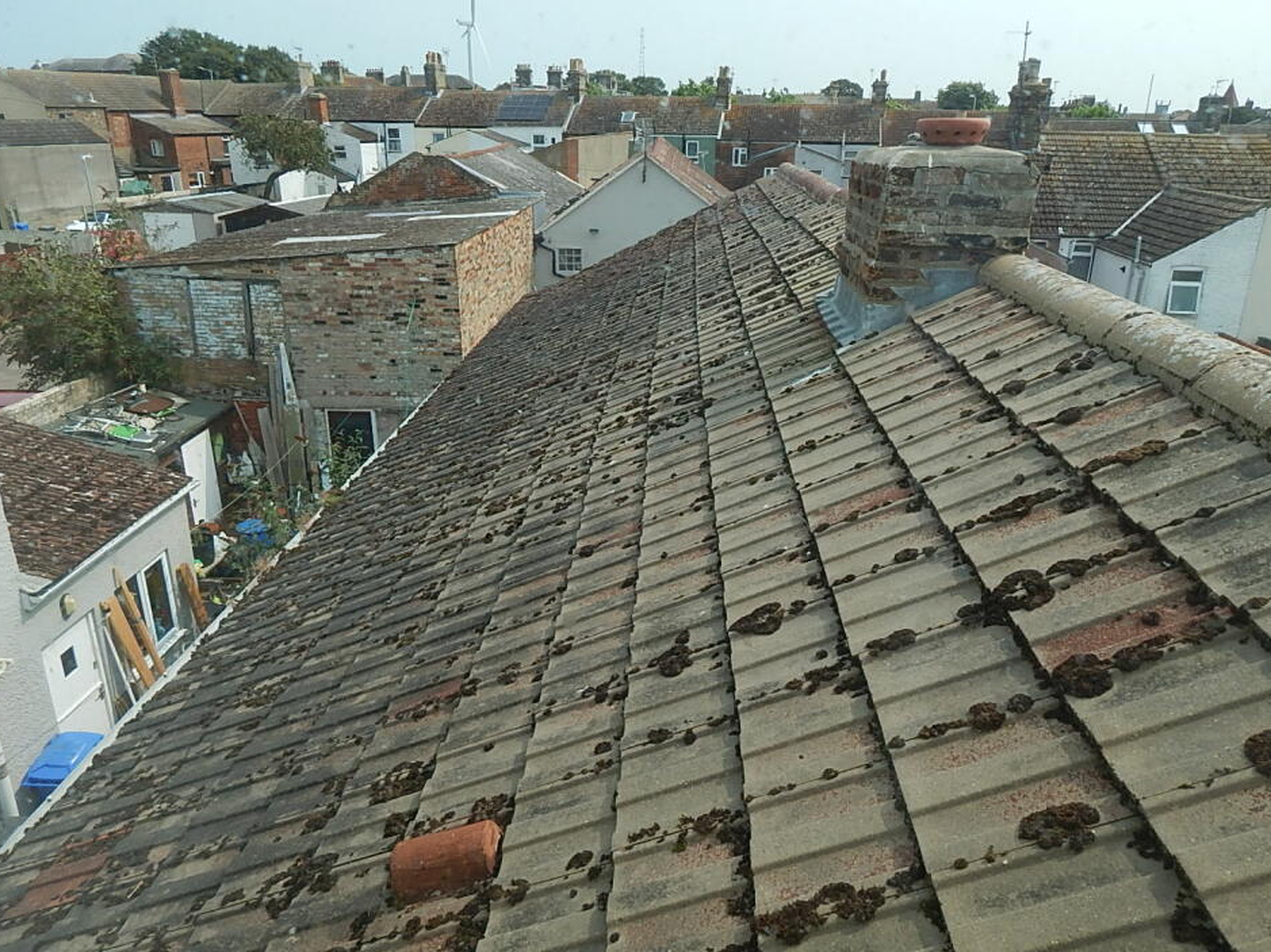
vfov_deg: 56.8
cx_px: 656
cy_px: 444
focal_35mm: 24
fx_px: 881
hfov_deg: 71.6
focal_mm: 4
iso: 125
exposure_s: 1/1000
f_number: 3
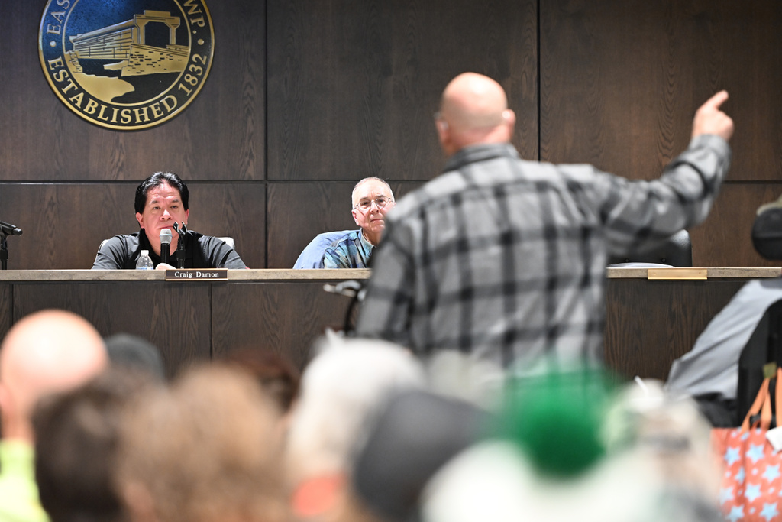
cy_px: 261
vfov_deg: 7.8
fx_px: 3802
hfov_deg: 11.7
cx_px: 391
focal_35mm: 175
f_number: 3.2
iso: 4000
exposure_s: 1/100
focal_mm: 175
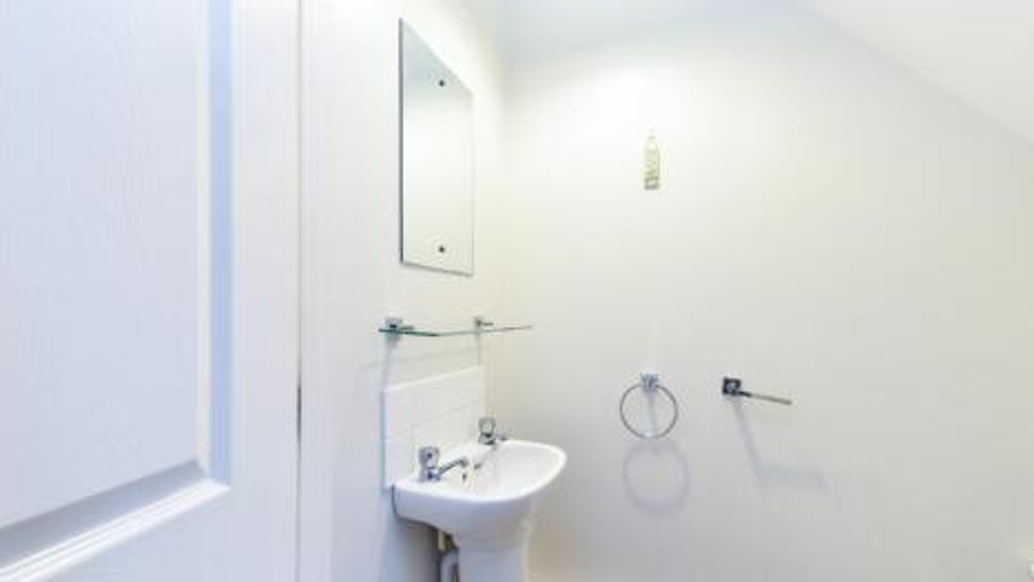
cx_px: 509
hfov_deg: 99.3
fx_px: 439
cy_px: 333
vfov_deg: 66.8
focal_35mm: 16
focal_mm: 10
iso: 200
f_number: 9
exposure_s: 1/2
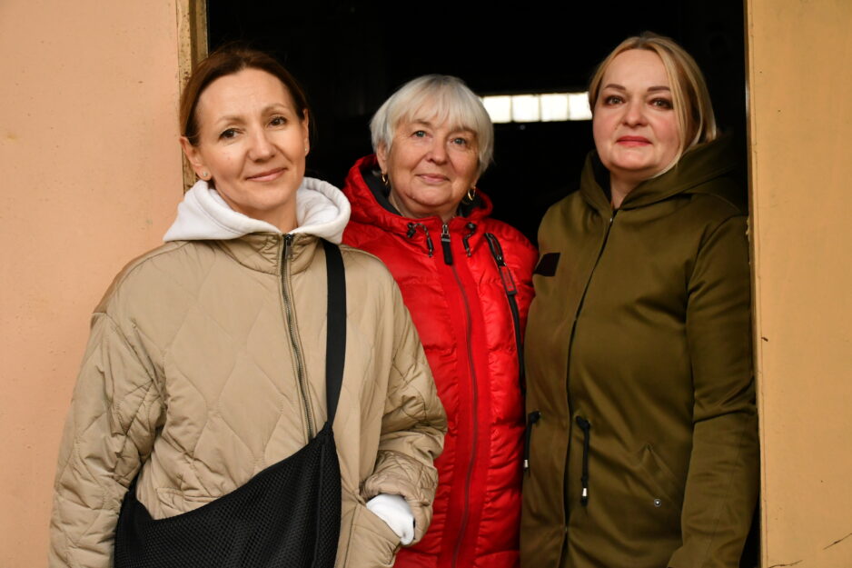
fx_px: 1349
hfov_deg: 35.1
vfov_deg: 23.8
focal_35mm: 57
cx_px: 426
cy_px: 284
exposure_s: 1/125
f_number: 4.2
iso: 1600
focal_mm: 38
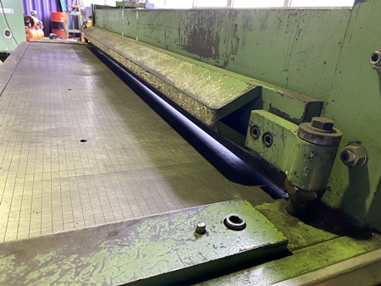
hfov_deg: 67.3
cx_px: 190
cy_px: 143
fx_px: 286
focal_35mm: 26
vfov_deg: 53.1
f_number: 1.8
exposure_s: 1/50
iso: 400
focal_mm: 4.25
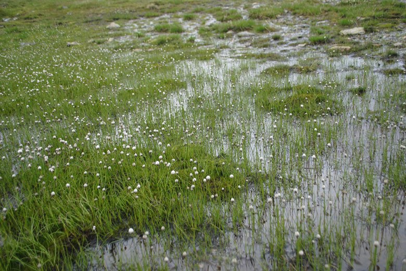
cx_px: 203
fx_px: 406
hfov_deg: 53.1
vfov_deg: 37.0
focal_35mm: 36
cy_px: 136
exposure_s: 1/500
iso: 180
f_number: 4
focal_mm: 24
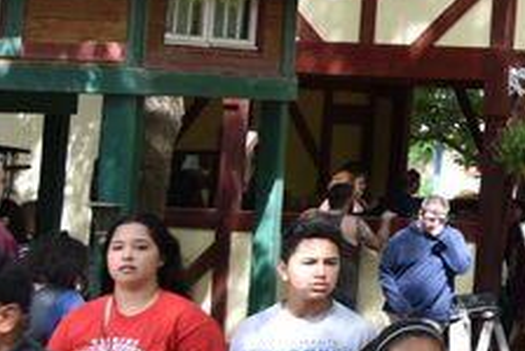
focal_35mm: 137
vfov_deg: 9.9
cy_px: -47
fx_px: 2001
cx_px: 1289
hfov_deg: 11.9
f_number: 5
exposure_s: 1/100
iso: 100
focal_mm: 24
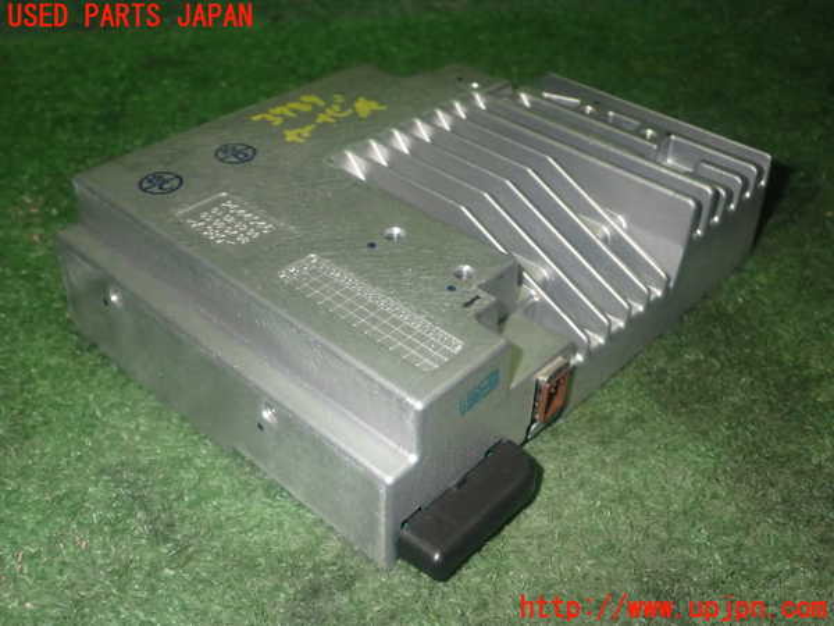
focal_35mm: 38
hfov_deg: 49.0
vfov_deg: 37.7
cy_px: 313
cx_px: 417
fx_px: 916
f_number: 8
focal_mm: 6.83
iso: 640
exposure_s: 1/40
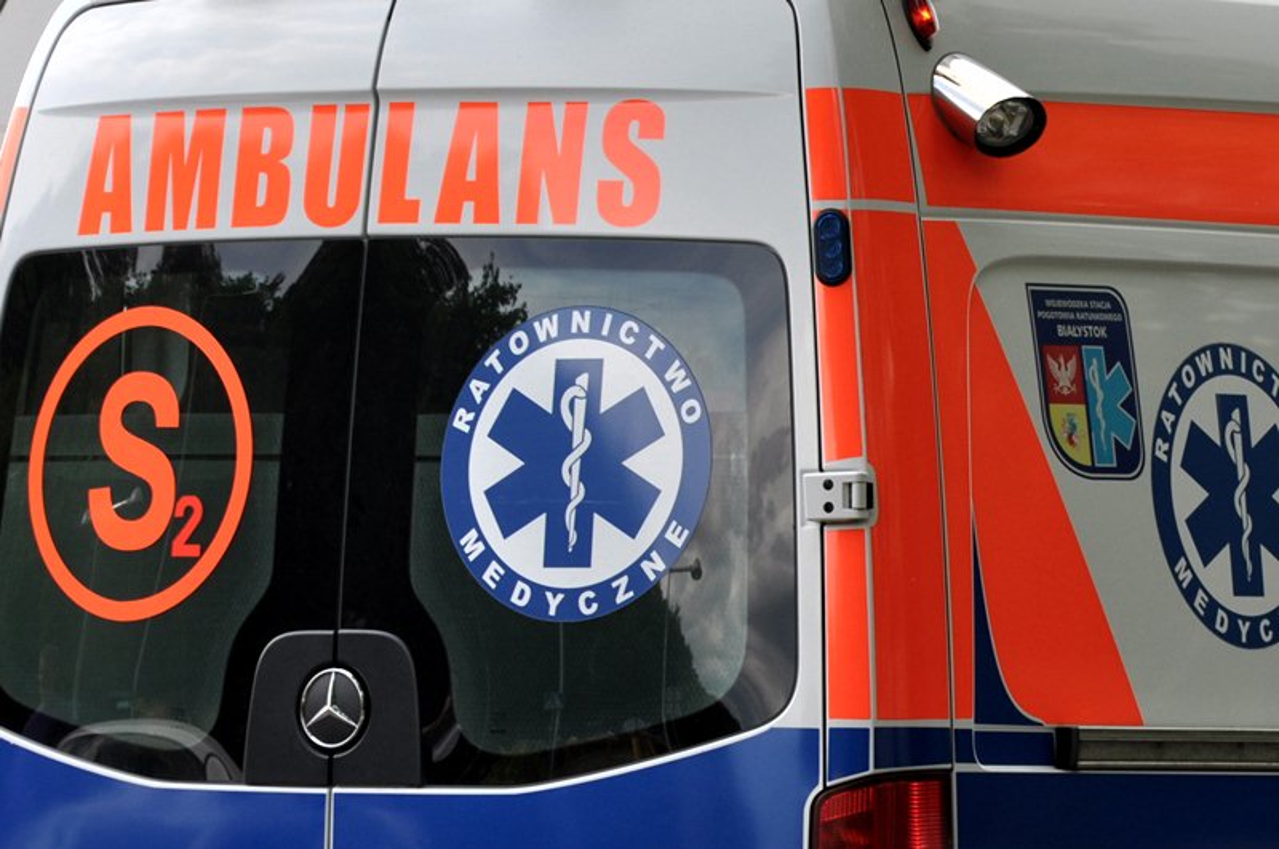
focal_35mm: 158
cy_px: 424
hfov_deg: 13.1
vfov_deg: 8.7
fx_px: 5588
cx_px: 640
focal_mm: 105
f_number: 7.1
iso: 200
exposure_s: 1/200
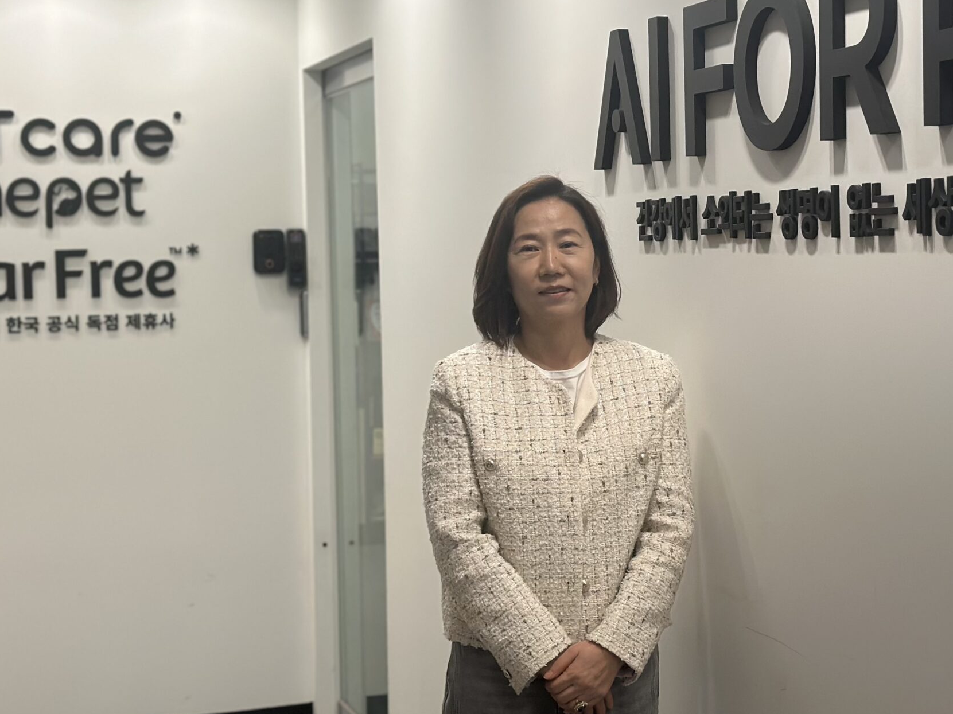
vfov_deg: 19.9
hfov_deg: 26.2
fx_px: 2037
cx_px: 623
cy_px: 291
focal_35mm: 74
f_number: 1.78
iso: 100
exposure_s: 1/120
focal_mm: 6.86
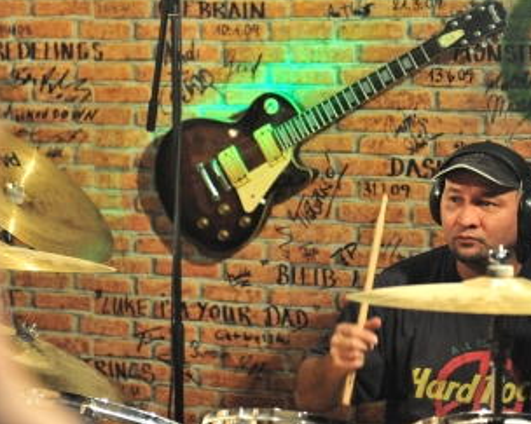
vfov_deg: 14.2
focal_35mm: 108
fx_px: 1697
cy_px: 144
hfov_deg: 17.7
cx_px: 363
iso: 6400
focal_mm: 70
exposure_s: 1/125
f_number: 2.8
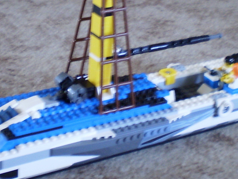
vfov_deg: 15.1
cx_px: 85
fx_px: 667
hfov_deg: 20.2
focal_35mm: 97
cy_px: 33
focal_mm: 6.3
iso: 125
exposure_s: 1/10
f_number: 3.1
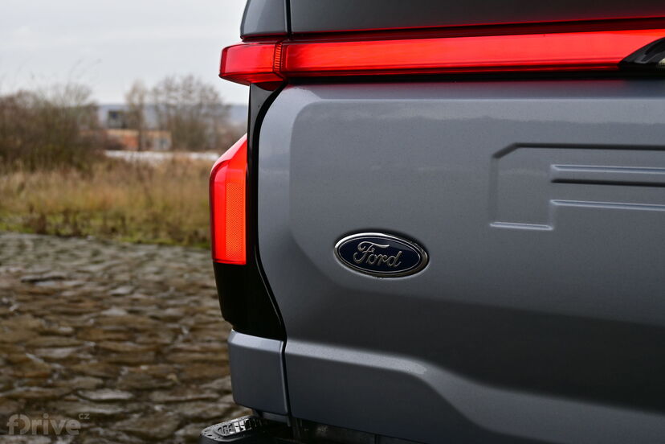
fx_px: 1081
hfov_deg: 34.2
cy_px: 222
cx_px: 332
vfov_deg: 23.2
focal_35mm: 58
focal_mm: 39
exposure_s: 1/100
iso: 100
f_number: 5.6
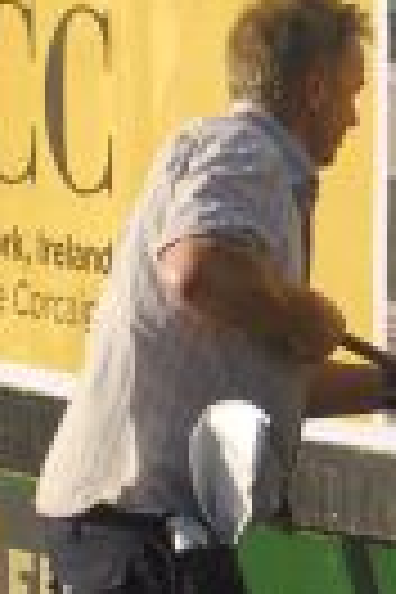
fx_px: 8414
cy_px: 144
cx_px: 396
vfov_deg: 4.0
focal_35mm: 510
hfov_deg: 2.7
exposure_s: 1/4000
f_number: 2.8
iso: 400
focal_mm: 70
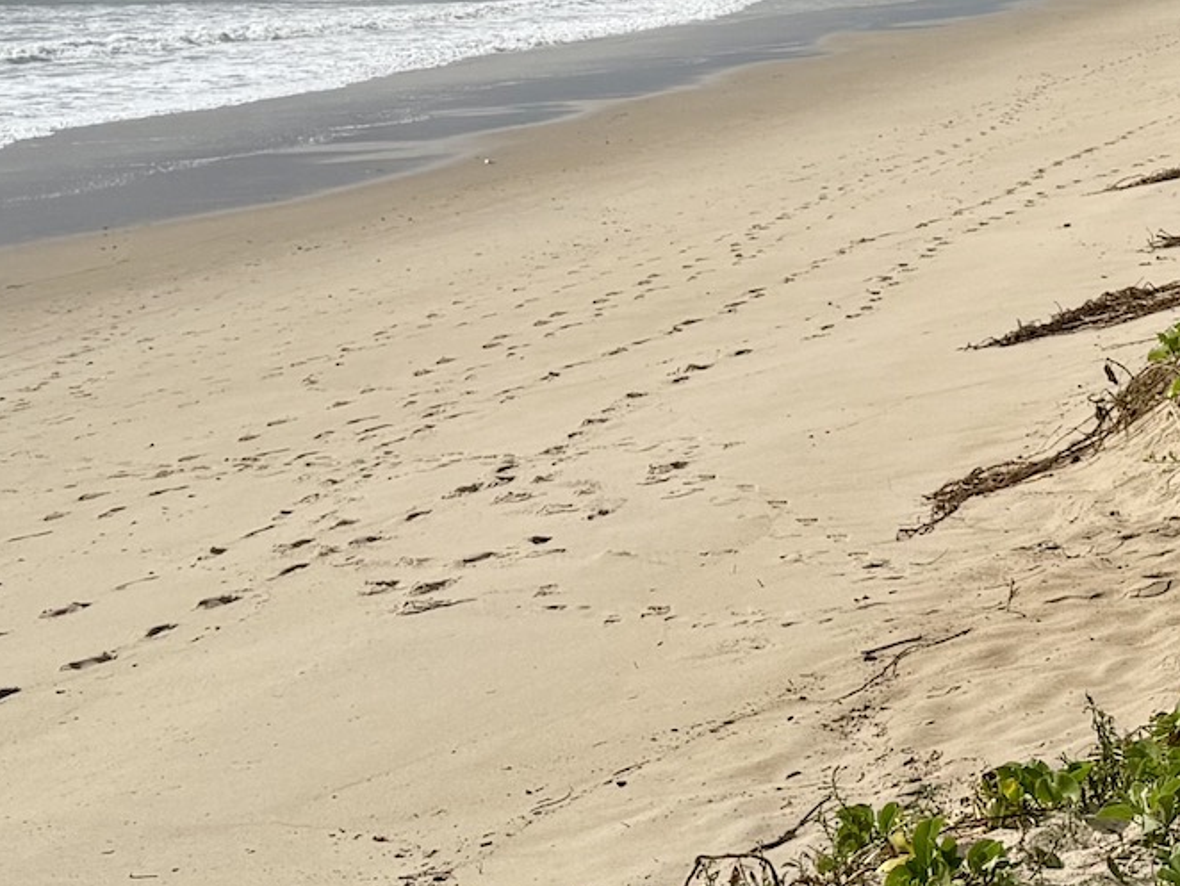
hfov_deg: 21.8
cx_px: 1119
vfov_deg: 16.3
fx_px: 2967
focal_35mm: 87
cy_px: -166
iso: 80
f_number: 1.78
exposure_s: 1/11905
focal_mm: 6.76
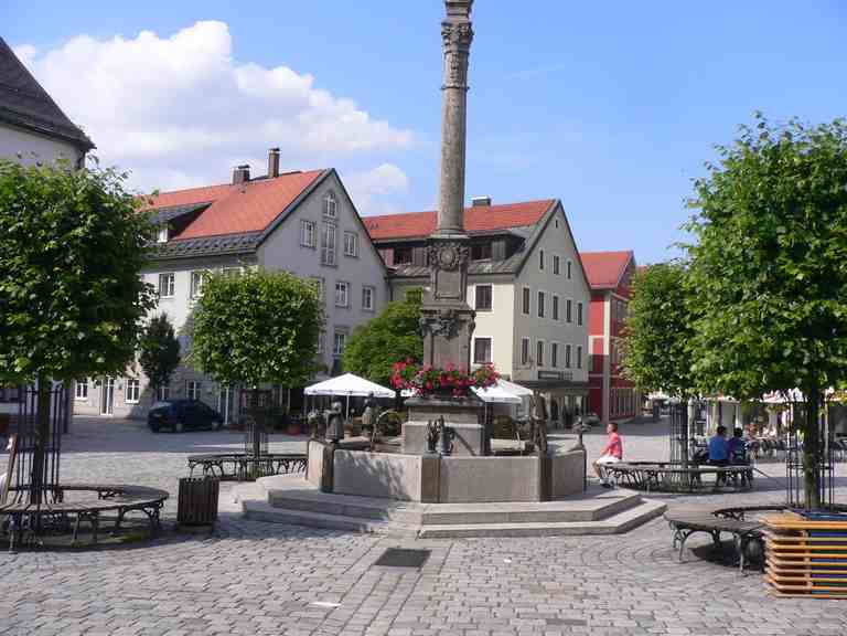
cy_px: 318
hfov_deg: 52.6
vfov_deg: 40.7
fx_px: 856
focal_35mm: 35
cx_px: 424
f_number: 5.6
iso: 80
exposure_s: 1/320
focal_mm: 5.8
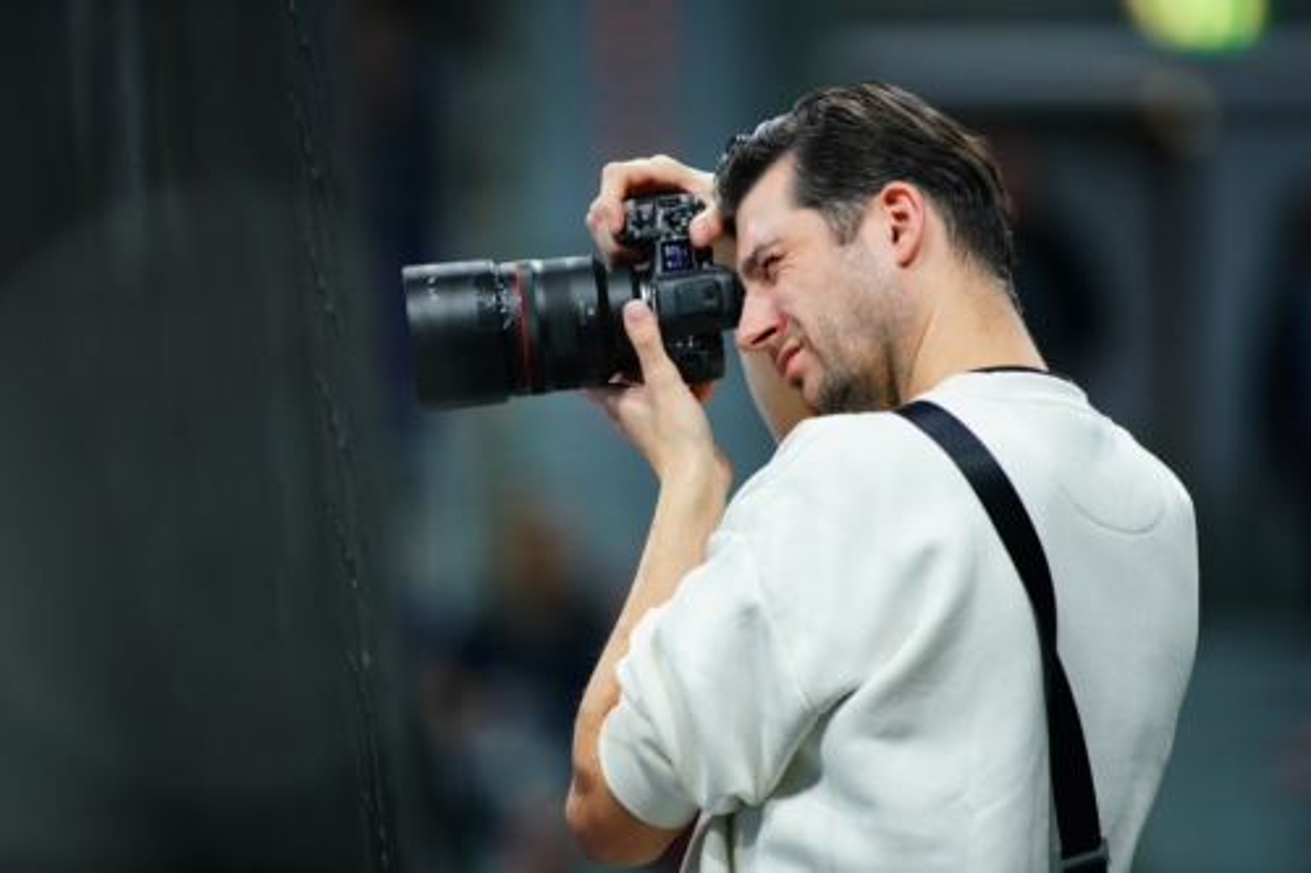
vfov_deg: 4.6
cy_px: 436
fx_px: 10921
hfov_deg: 6.9
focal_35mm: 300
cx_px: 656
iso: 2500
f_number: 2.8
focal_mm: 300
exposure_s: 1/1600
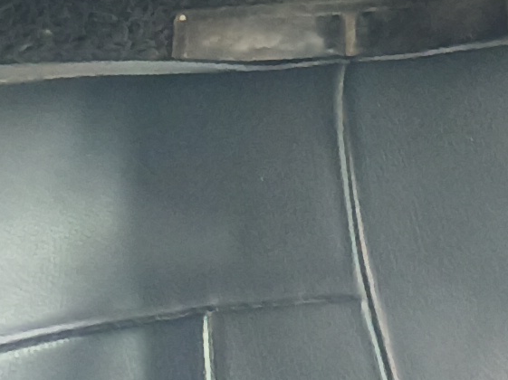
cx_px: 935
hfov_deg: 9.8
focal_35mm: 190
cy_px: -585
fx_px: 2787
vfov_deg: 7.2
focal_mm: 4.94
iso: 640
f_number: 1.5
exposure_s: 1/33.3
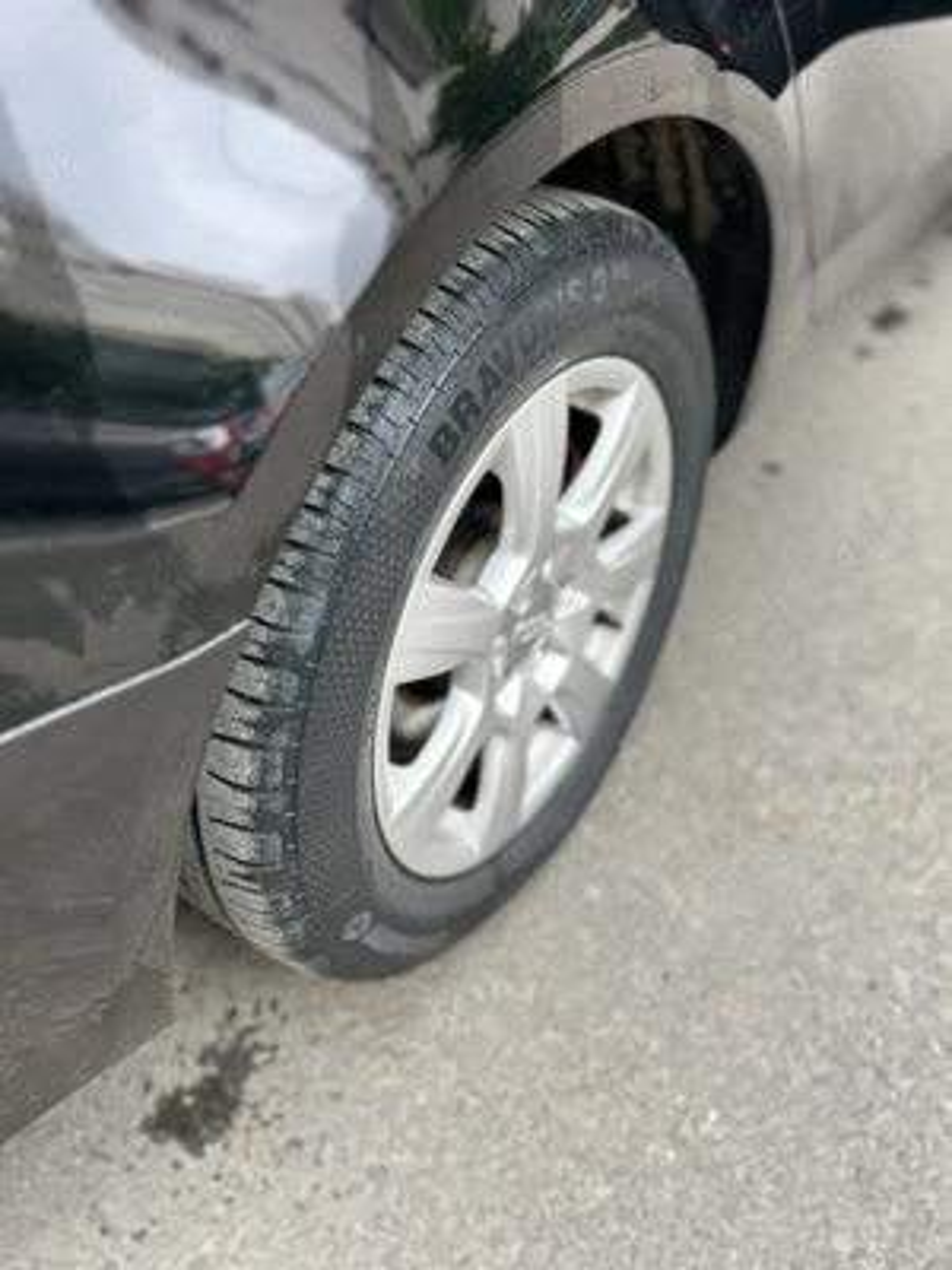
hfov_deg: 53.1
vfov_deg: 67.3
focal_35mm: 26
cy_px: 635
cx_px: 476
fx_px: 953
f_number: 1.5
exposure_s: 1/121
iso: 32
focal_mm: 5.7
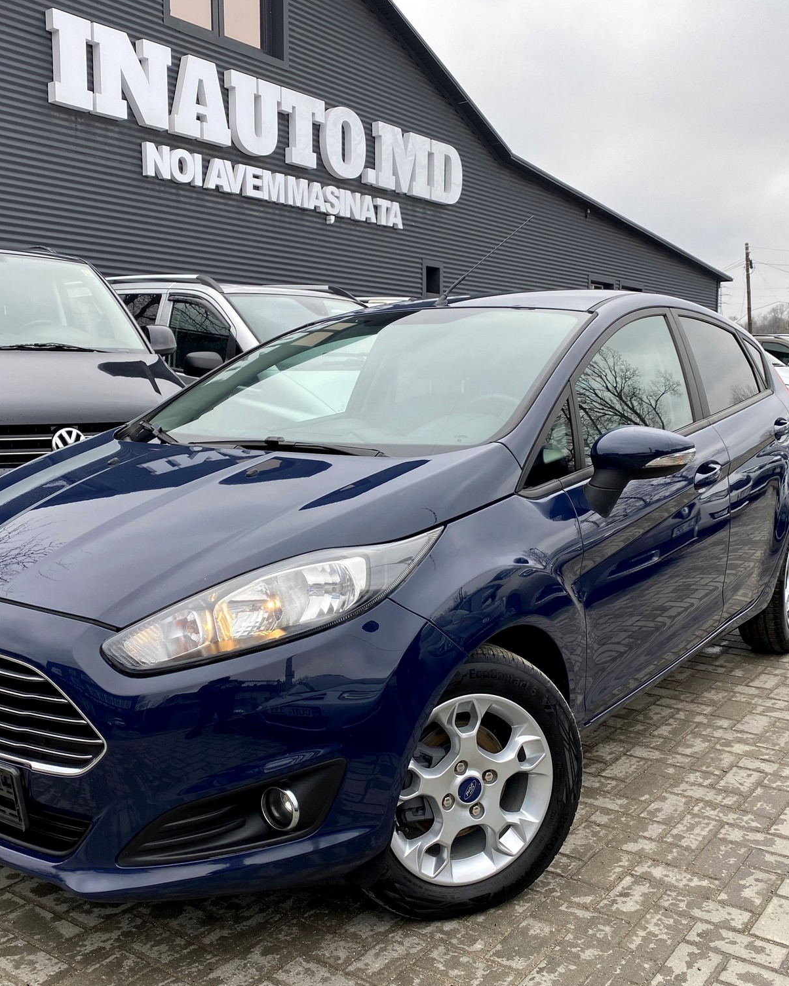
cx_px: 366
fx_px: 992
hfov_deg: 43.3
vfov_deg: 52.8
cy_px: 493
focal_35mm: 34
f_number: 1.8
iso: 32
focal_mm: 4.25
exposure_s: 1/362
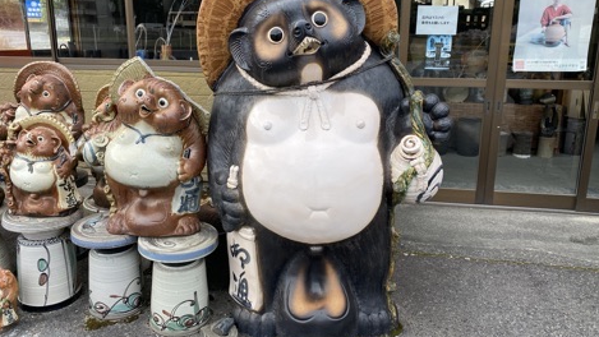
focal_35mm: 29
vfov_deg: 40.2
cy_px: 152
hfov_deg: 66.1
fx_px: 461
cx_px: 305
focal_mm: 4.25
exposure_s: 1/519
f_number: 1.8
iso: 32
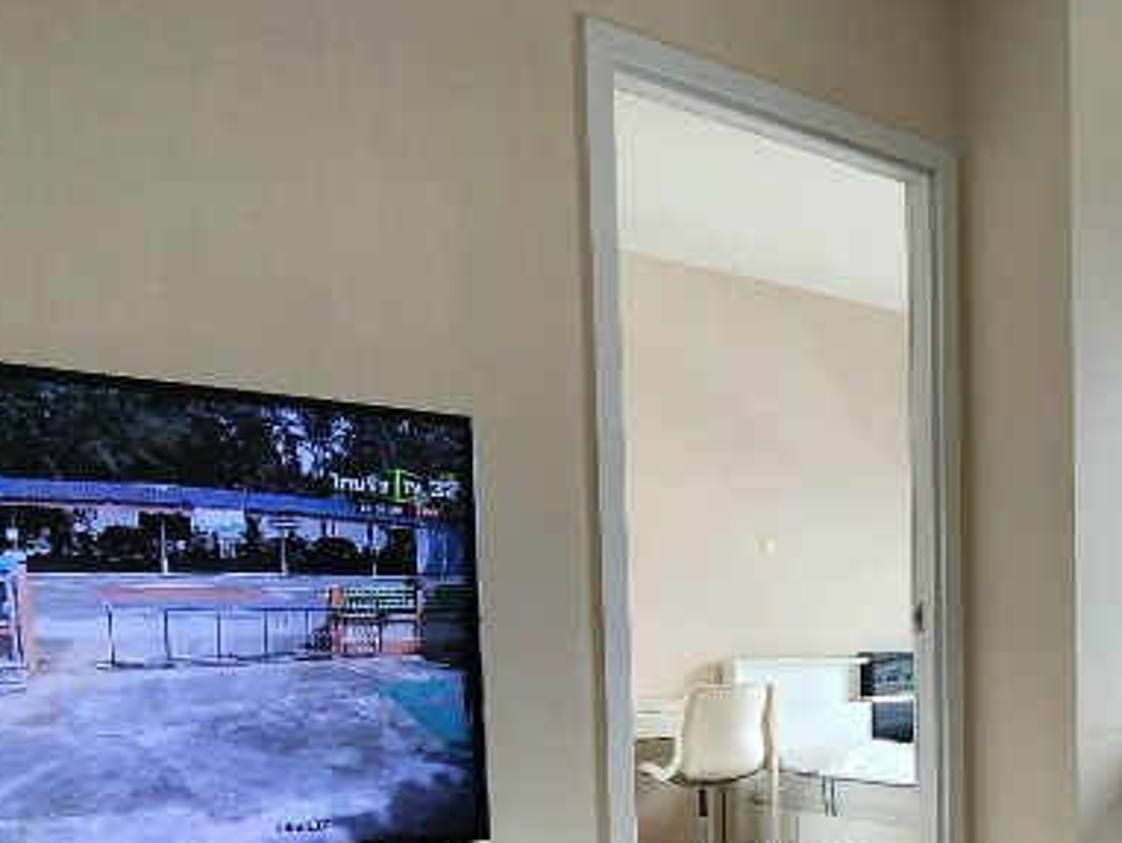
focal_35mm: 34
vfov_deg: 39.1
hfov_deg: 50.5
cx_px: 908
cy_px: 743
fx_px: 1103
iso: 50
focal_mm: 2.2
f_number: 2.2
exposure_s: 1/147
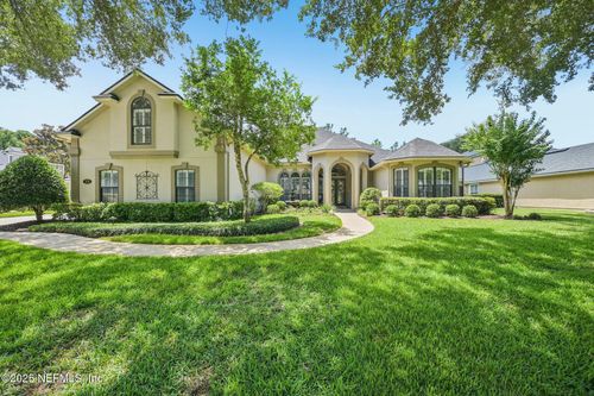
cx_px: 297
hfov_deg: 104.3
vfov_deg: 81.2
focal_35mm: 14
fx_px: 231
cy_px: 198
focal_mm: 14
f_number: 8
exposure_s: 1/60
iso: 100
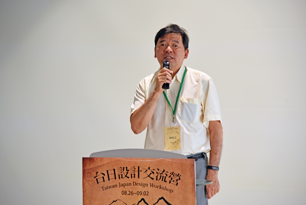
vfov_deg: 11.4
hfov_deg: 17.1
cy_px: 102
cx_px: 153
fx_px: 1021
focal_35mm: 120
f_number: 4
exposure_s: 1/60
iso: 1000
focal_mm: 120
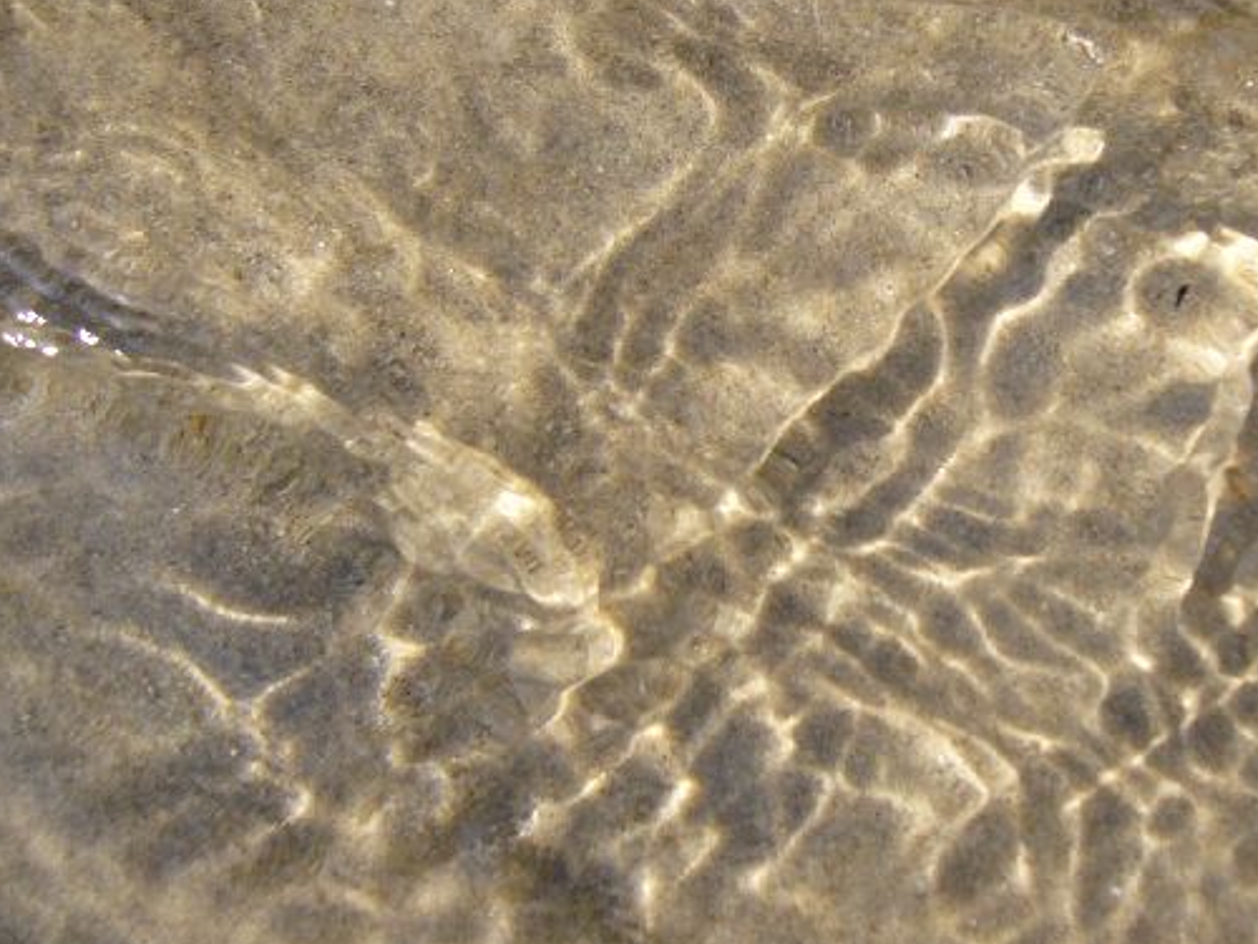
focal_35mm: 56
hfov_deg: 33.6
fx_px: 2035
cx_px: 956
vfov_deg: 26.1
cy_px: 383
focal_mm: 5.8
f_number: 2.8
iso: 80
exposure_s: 1/500
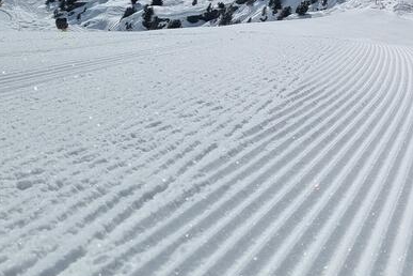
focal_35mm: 72
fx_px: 826
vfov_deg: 18.3
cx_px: 443
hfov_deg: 26.1
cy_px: -19
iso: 50
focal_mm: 5.4
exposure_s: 1/9856
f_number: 1.8
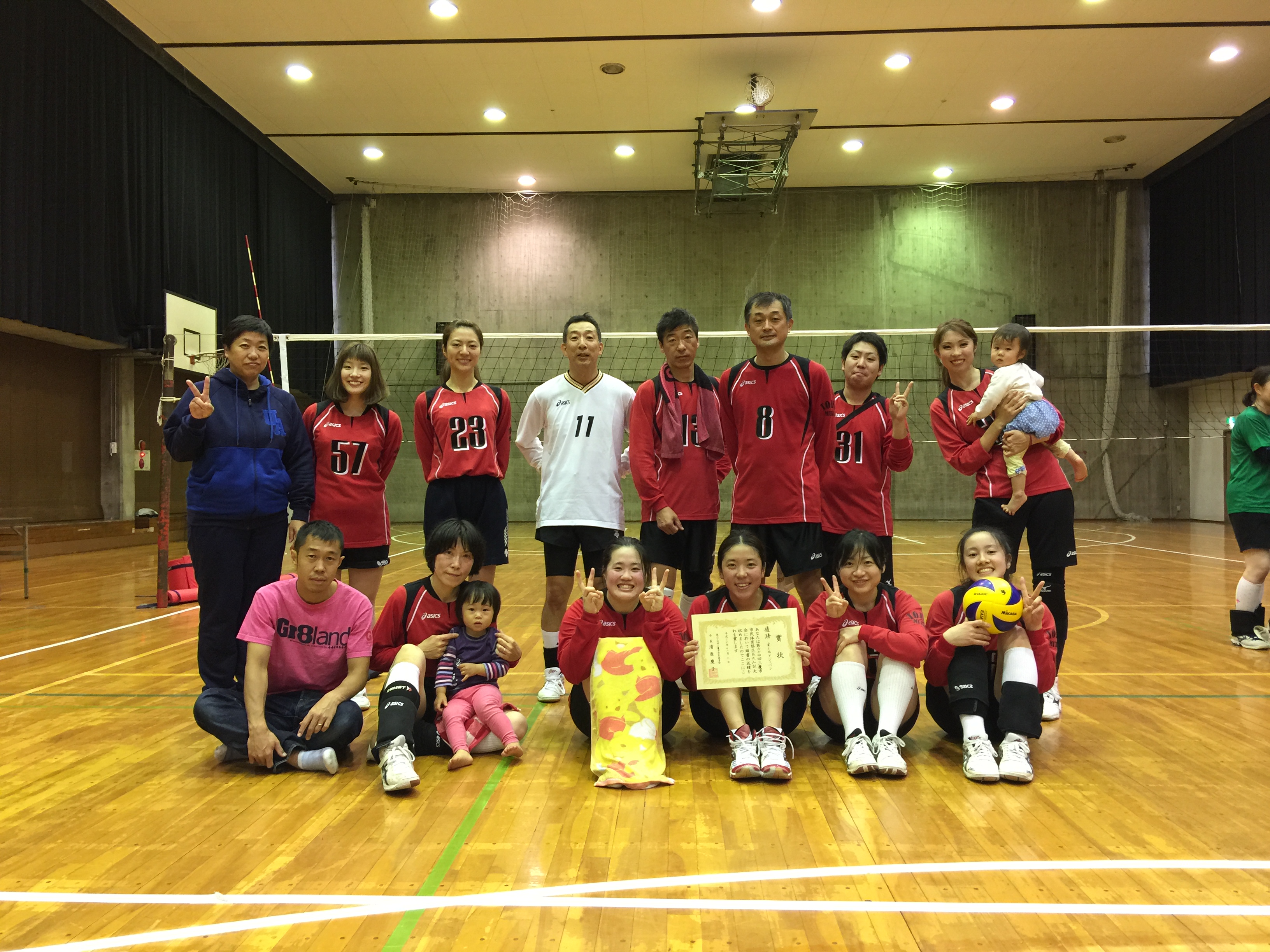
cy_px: 476
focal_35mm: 29
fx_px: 1064
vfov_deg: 48.2
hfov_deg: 61.7
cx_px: 635
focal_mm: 4.15
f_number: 2.2
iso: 64
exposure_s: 1/17
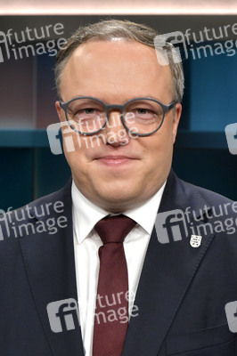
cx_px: 118
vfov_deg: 48.5
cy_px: 178
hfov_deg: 33.3
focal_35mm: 40
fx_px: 396
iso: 2000
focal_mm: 40
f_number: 5.6
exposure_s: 1/200
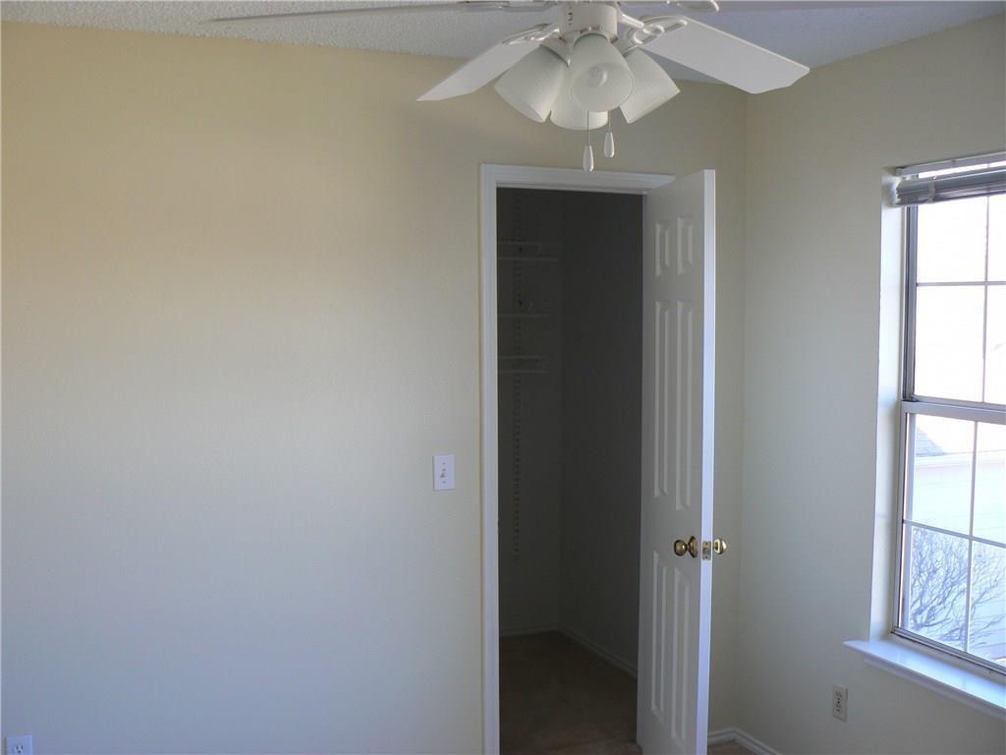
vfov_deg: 39.7
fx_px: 1046
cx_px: 503
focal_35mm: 36
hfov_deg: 51.4
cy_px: 378
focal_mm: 6
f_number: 2.8
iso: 80
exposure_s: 1/40
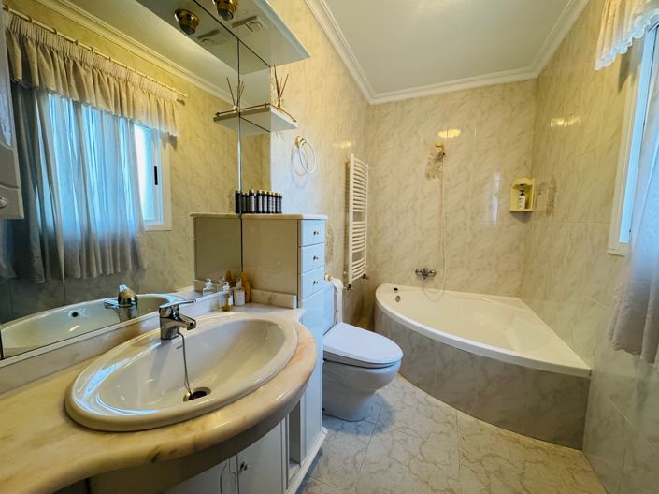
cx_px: 330
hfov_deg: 102.1
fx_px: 266
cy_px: 247
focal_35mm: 14
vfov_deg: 85.6
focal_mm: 2.22
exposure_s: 1/100
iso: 250
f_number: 2.2
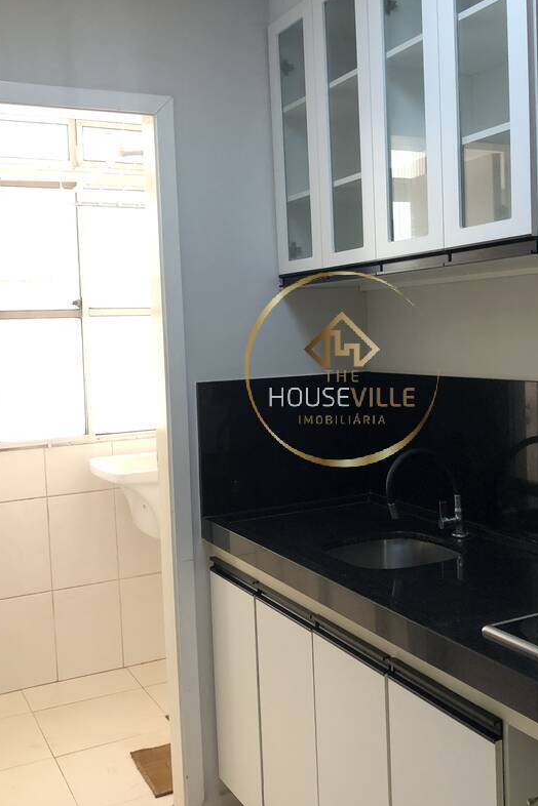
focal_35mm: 40
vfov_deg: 48.4
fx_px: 897
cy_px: 369
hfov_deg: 33.2
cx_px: 343
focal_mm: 3.99
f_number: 1.8
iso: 40
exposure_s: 1/30
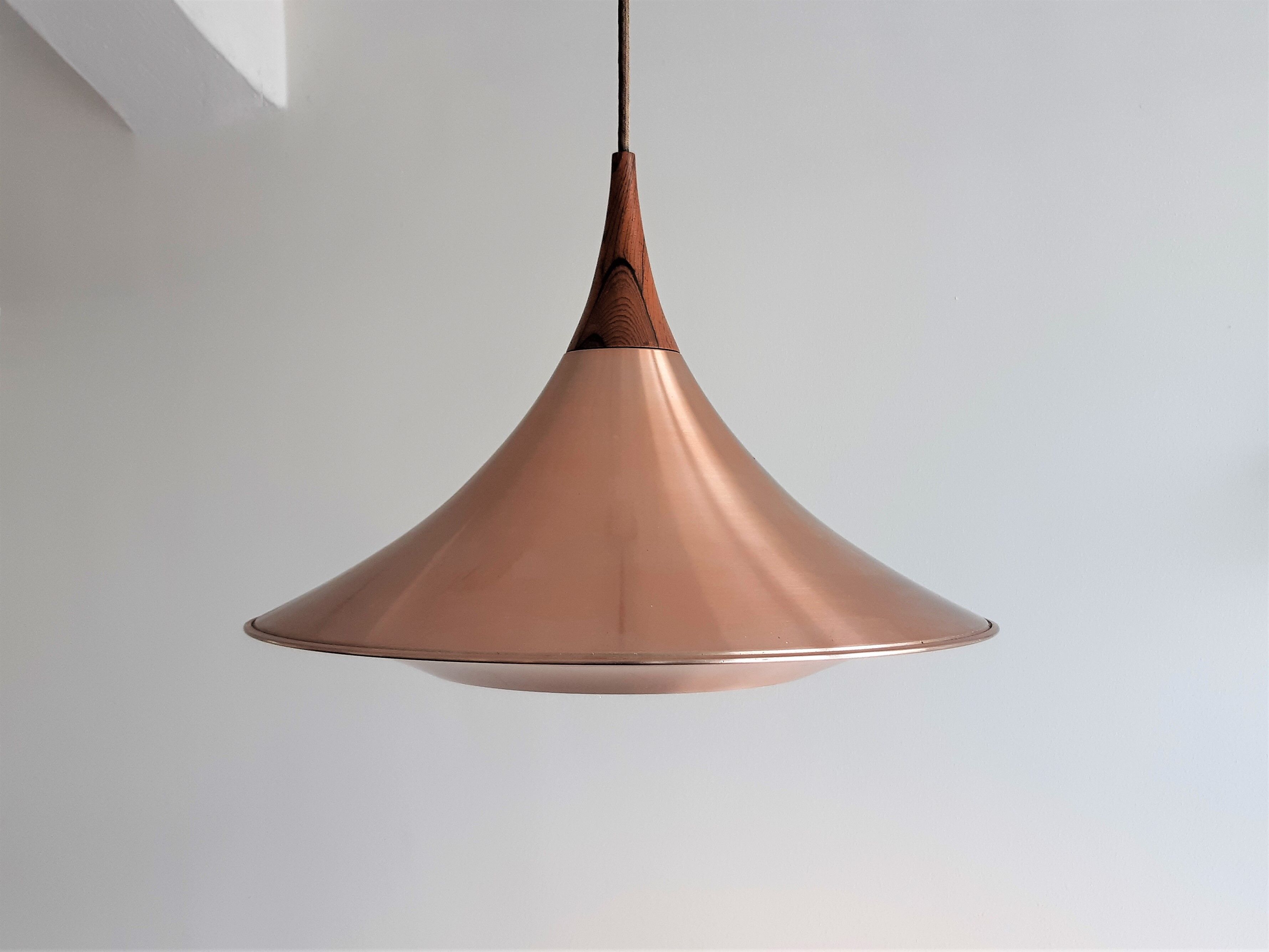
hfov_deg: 67.3
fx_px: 953
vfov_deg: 53.1
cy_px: 476
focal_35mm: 26
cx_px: 634
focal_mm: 3.93
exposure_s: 1/50
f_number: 1.7
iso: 50
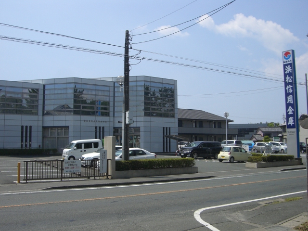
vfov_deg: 37.7
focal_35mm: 38
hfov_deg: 49.0
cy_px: 116
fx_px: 338
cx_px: 154
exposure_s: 1/800
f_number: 4.3
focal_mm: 6.2
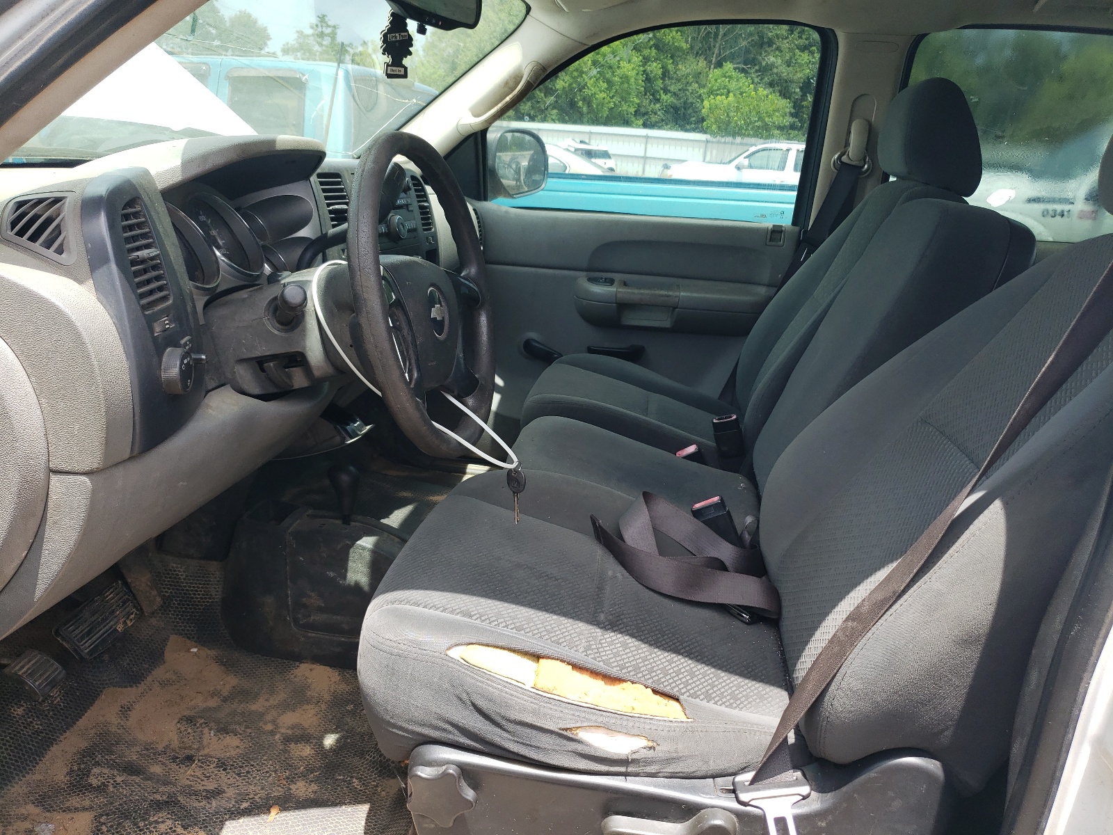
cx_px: 556
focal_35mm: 26
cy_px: 418
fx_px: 836
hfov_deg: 67.3
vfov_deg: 53.1
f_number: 1.5
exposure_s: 1/588
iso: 50
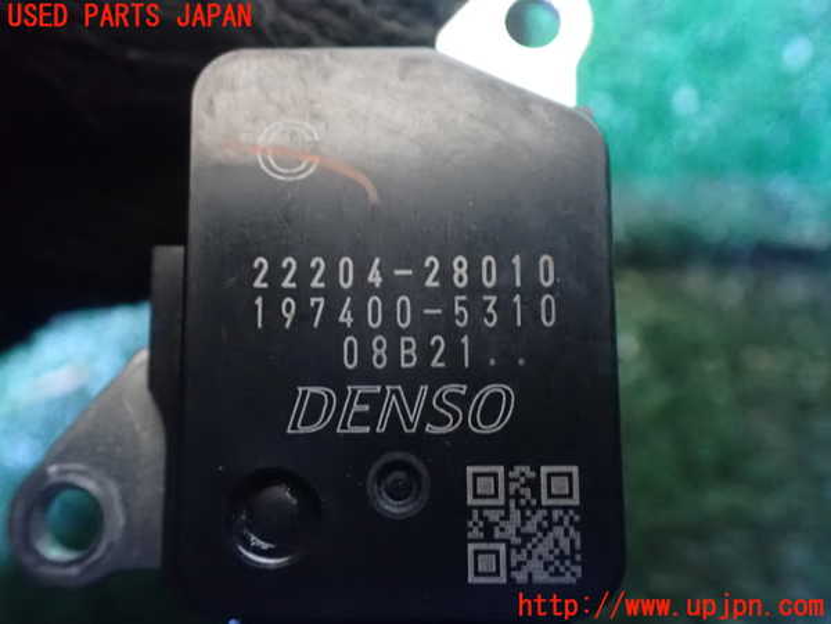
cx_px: 416
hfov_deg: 60.0
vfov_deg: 46.8
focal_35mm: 30
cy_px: 312
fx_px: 720
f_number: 2.3
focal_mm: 5.4
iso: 1600
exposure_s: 1/25
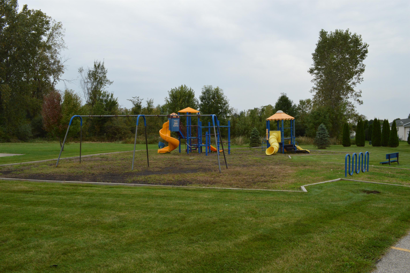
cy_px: 136
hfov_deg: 67.4
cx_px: 205
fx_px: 307
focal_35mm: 27
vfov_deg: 47.8
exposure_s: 1/125
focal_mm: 18
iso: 400
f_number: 16
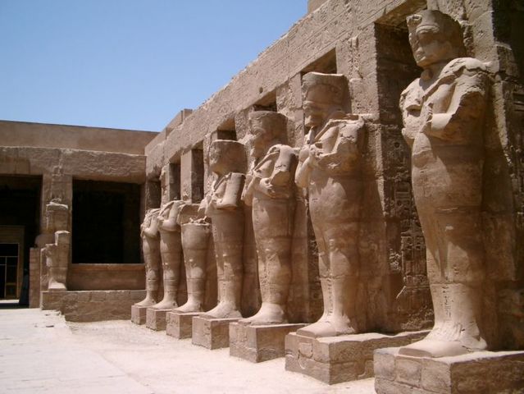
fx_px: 560
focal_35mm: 37
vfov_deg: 38.7
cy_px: 197
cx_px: 262
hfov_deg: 50.1
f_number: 5
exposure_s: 1/800
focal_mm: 7.6
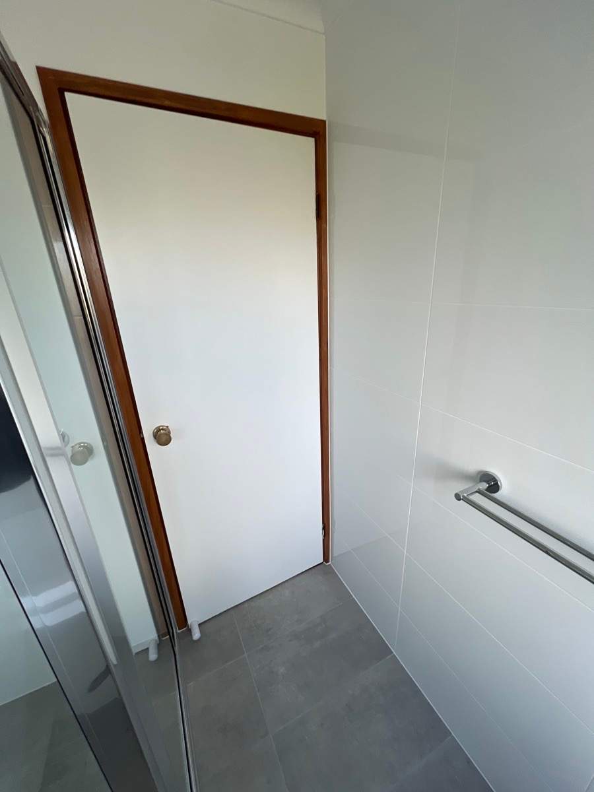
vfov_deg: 106.2
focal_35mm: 13
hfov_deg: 89.9
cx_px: 297
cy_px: 396
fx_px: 297
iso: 50
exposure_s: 1/66
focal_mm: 1.57
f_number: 1.8
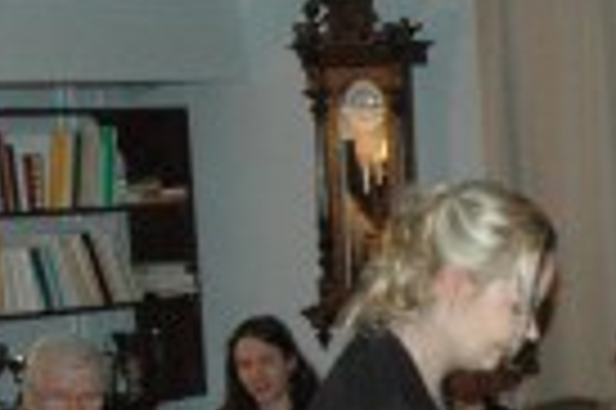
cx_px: 782
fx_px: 2700
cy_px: 559
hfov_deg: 12.6
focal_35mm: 158
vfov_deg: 8.5
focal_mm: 24
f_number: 5
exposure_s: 1/60
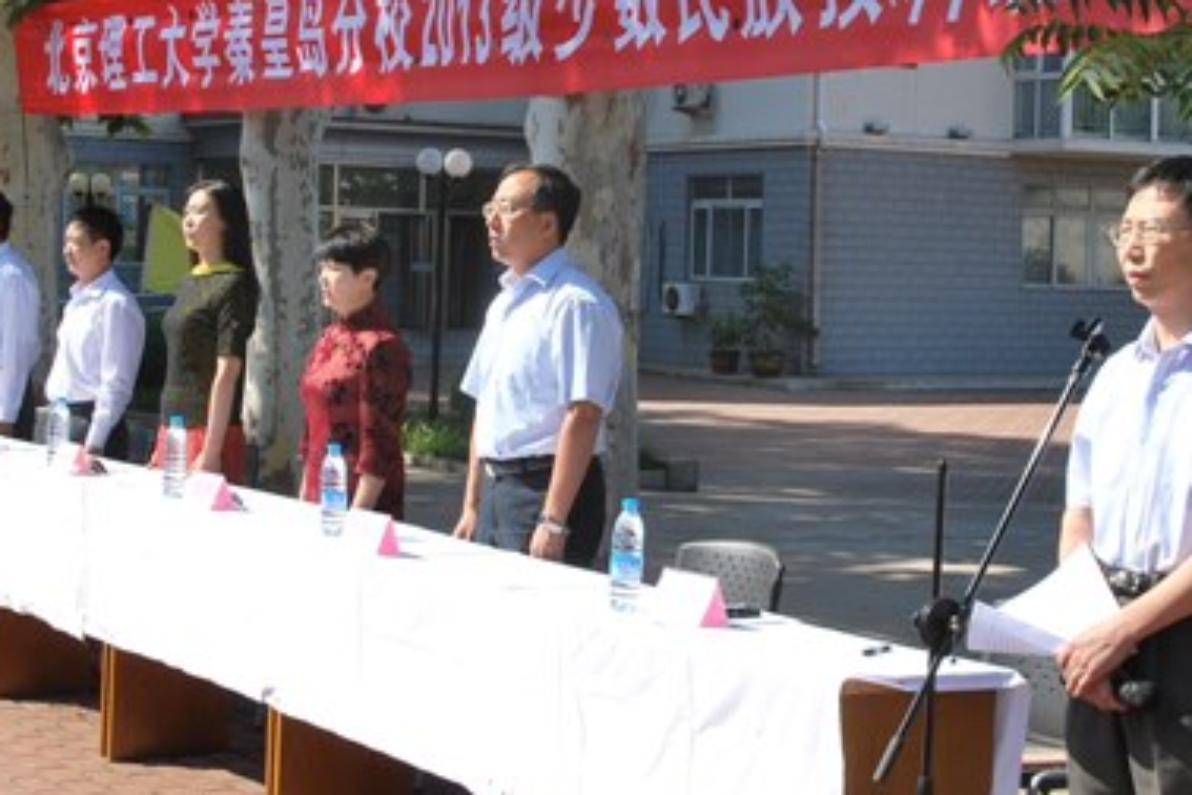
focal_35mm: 66
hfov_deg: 30.5
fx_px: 2185
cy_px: 188
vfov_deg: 20.4
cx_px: 564
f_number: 8
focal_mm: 26
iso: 100
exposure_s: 1/250
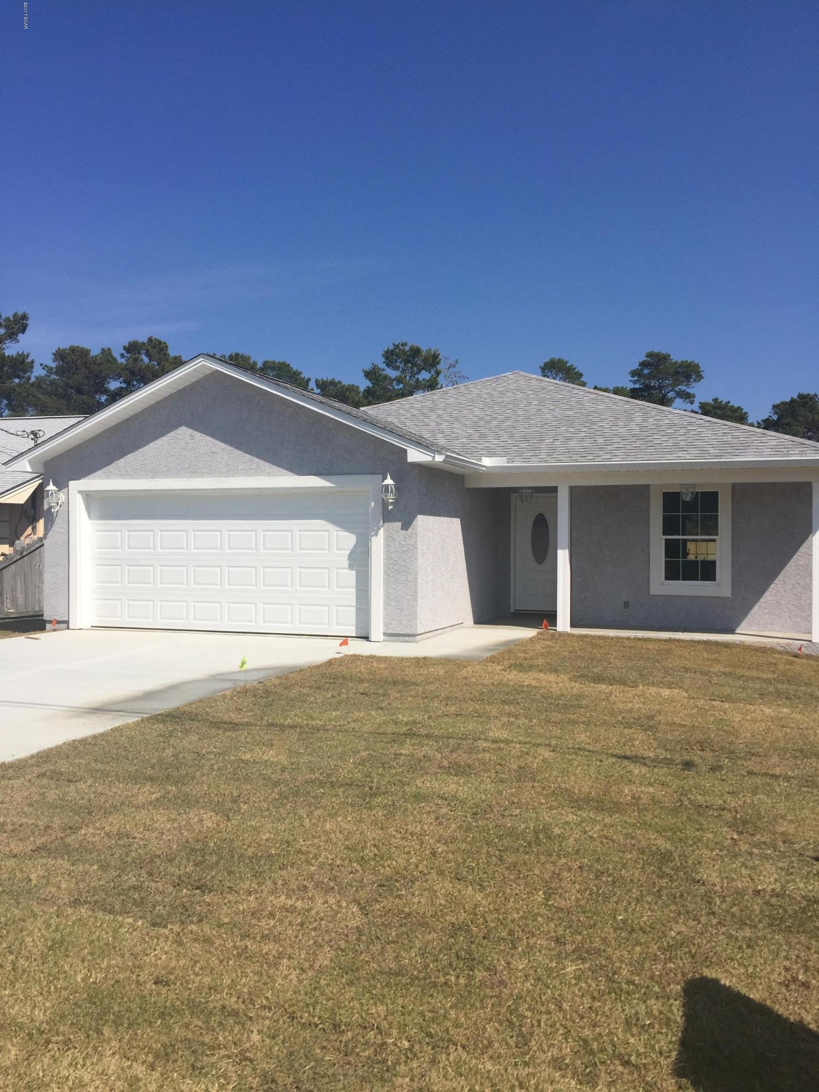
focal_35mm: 29
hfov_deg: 48.2
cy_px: 546
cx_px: 410
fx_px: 915
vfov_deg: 61.7
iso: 32
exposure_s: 1/3968
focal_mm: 4.15
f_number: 2.2
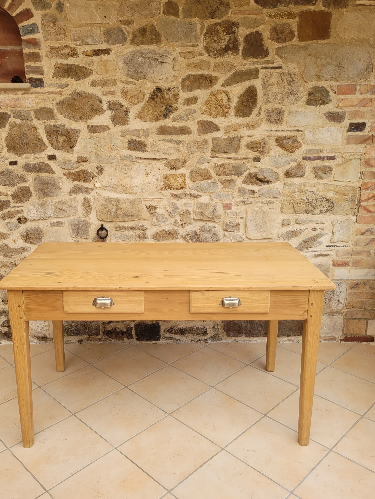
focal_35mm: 30
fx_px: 433
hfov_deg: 46.7
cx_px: 166
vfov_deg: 60.0
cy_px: 253
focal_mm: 5.4
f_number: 1.8
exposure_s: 1/215
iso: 40
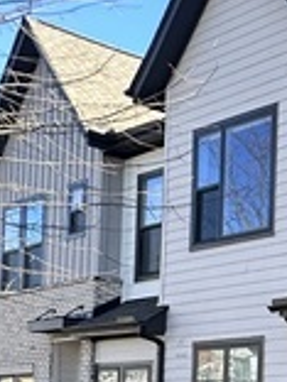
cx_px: 721
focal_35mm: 72
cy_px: 389
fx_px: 796
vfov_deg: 25.6
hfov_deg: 13.6
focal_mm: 2.22
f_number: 2.2
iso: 40
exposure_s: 1/335
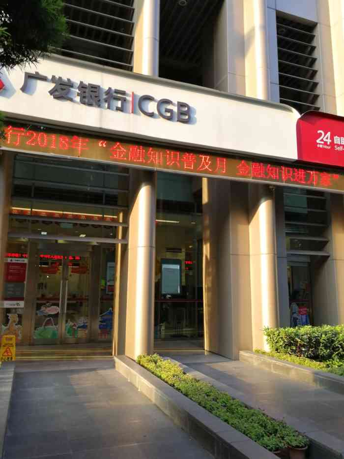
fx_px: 358
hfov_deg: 51.4
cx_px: 172
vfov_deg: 65.3
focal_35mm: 27
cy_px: 230
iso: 50
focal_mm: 3.95
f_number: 2.2
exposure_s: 1/100
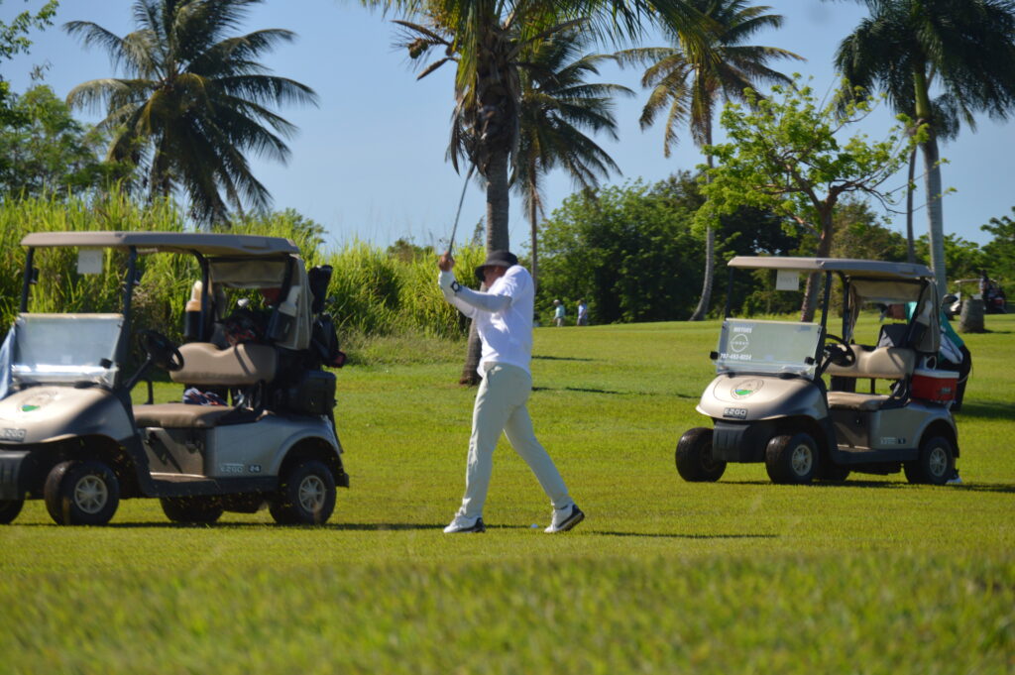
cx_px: 508
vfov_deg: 7.6
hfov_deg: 11.4
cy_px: 338
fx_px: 5071
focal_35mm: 180
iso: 400
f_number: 4.8
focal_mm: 120
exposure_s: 1/800
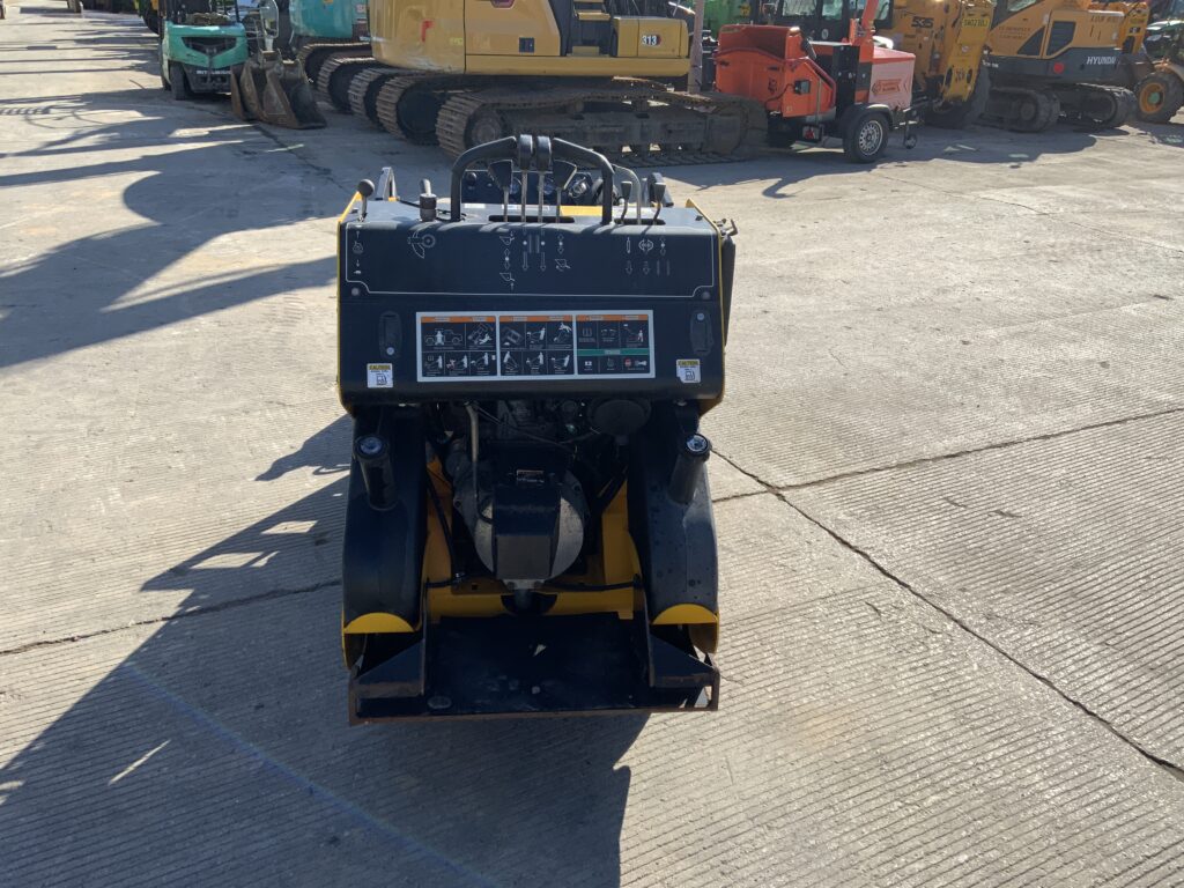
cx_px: 592
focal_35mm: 29
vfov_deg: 48.2
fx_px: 992
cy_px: 444
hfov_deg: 61.7
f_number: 1.8
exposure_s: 1/1577
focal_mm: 3
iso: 16
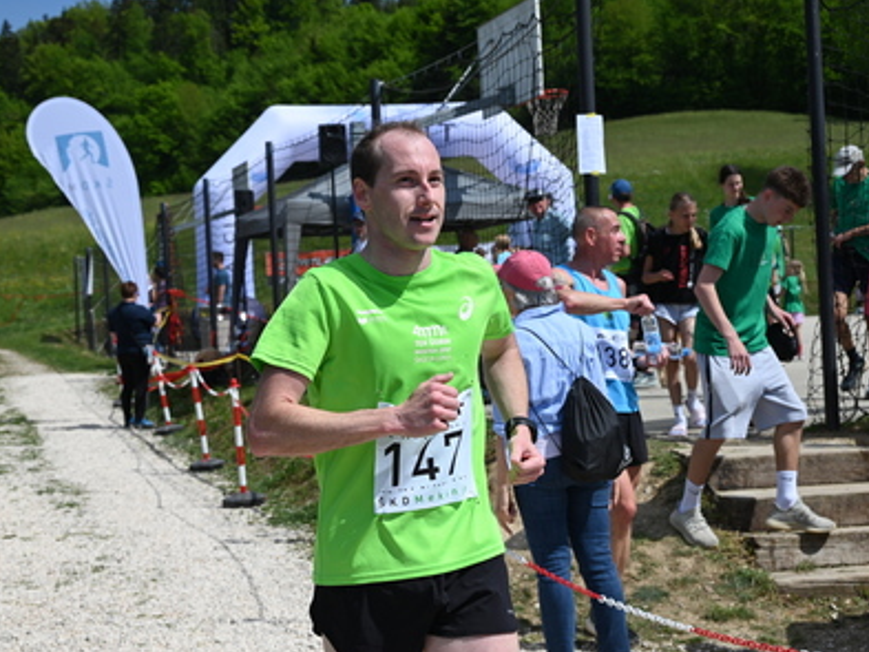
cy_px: 325
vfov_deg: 22.6
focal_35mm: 65
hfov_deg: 29.8
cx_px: 376
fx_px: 1632
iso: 100
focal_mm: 59
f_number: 8
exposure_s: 1/500
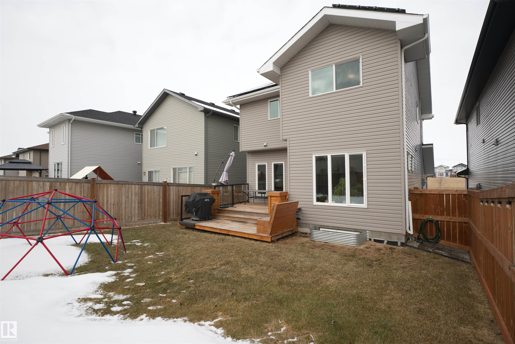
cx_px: 258
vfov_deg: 69.8
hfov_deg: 92.6
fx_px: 246
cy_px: 172
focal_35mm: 17
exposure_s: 1/160
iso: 100
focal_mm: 17.2
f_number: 6.3
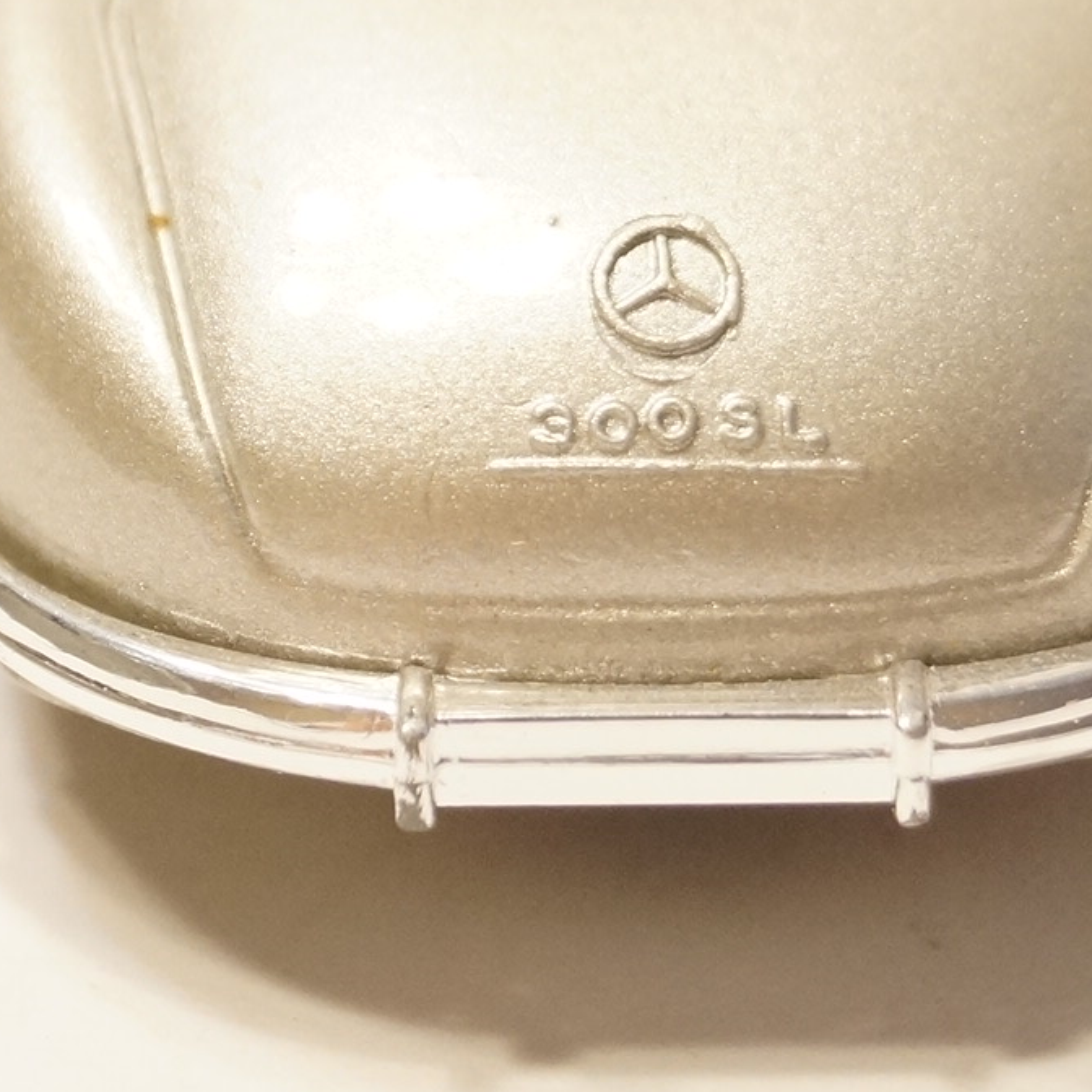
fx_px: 8280
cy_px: -198
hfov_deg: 7.5
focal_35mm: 232
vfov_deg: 7.5
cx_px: 665
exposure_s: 1/80
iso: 1250
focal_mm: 50
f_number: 5.6
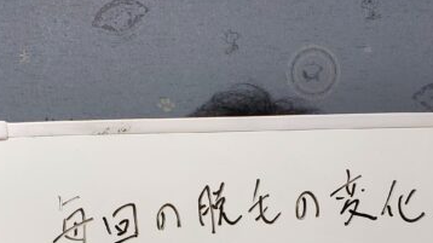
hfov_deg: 36.6
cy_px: 313
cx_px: 247
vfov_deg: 19.5
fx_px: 654
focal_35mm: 57
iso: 160
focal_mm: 4.3
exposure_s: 1/100
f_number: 2.4
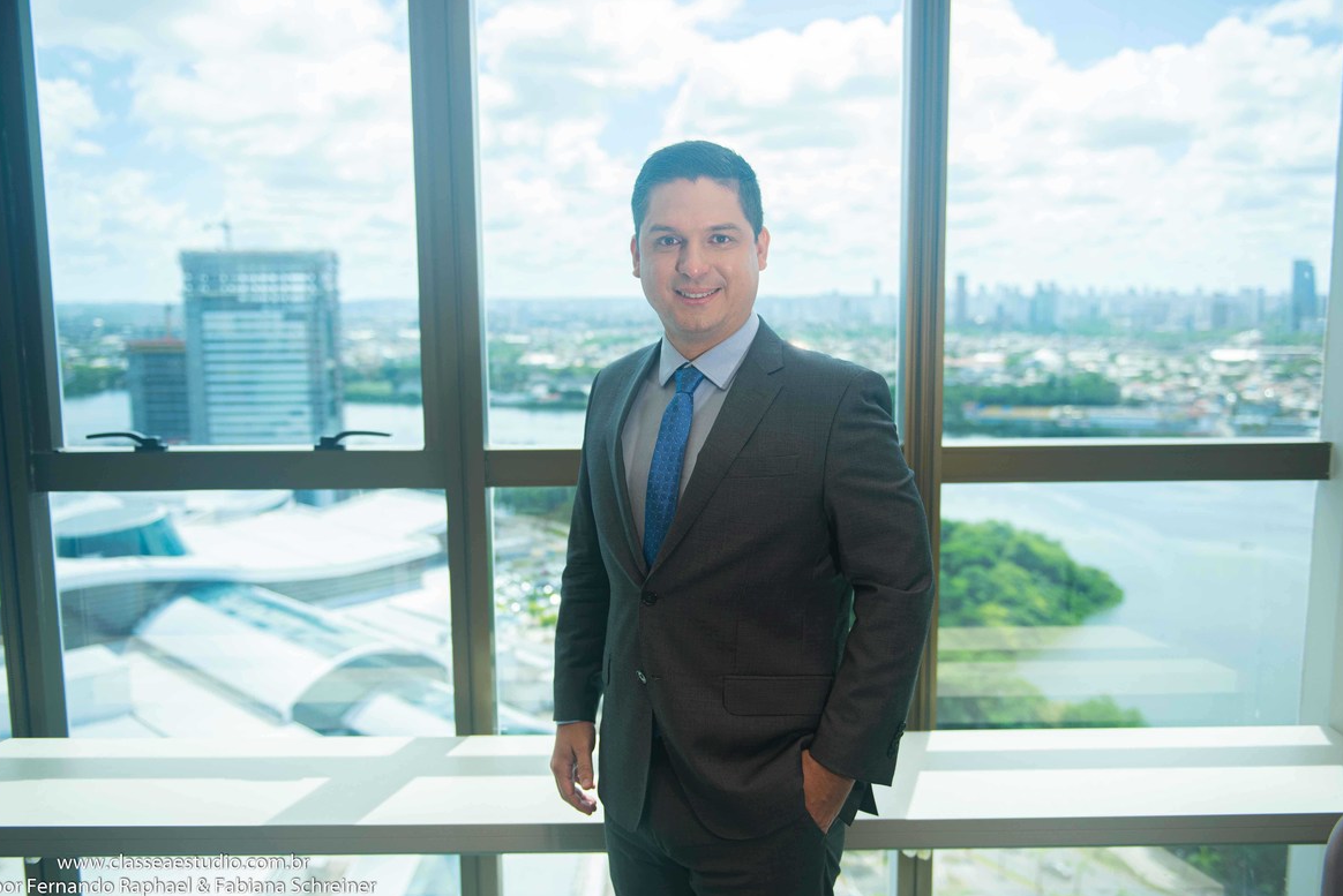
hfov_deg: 57.2
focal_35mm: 33
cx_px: 675
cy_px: 461
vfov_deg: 40.0
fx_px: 1231
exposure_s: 1/1250
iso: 320
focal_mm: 32
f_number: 2.8
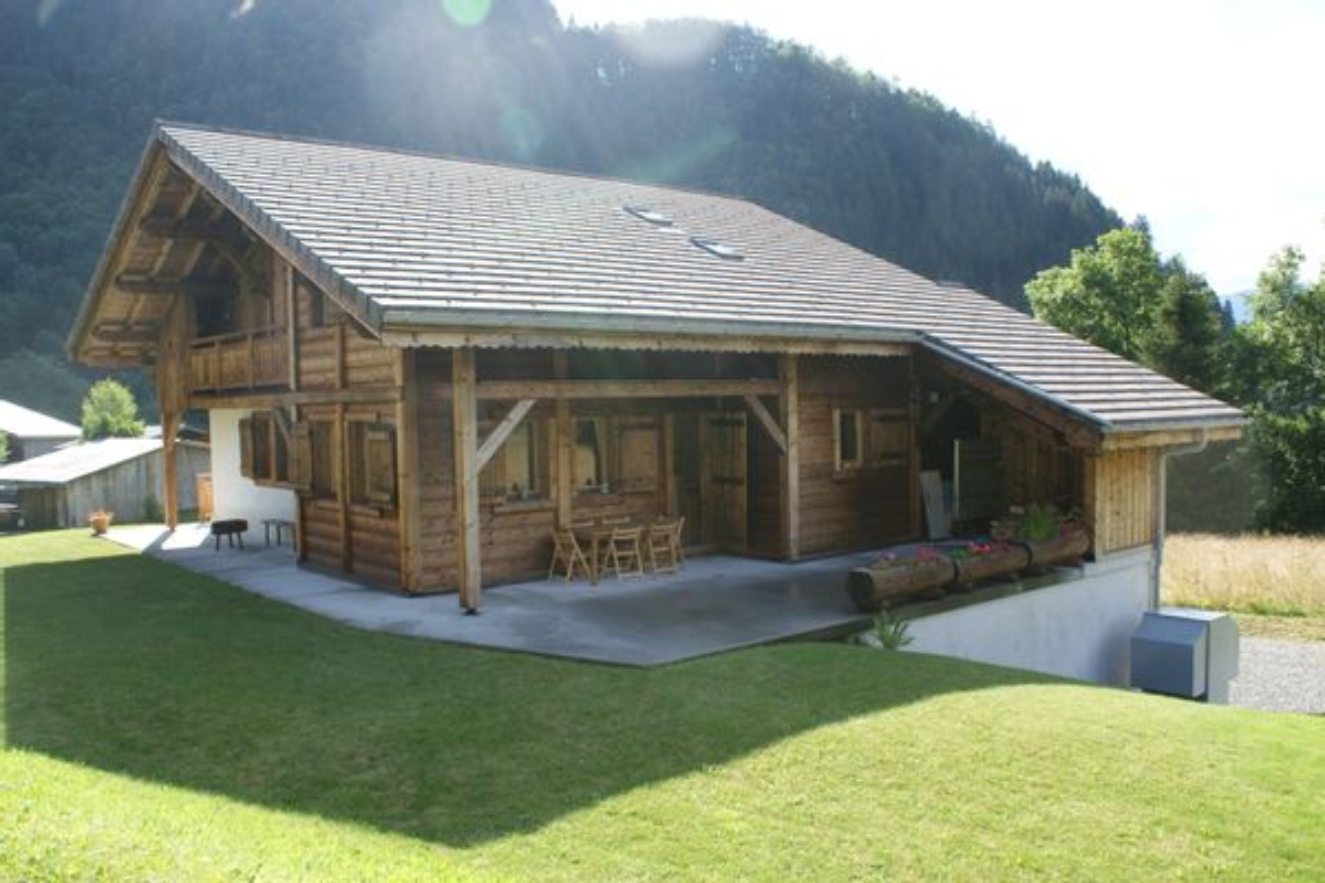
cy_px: 442
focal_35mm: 30
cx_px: 662
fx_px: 1104
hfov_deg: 61.9
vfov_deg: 43.6
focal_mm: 20
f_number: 8
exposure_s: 1/60
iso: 100
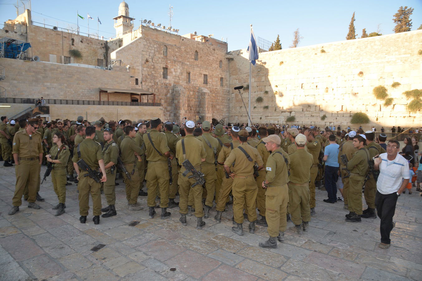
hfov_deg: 73.7
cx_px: 211
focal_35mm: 24
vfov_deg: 53.1
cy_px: 140
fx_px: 281
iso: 500
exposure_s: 1/200
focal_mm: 24
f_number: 8
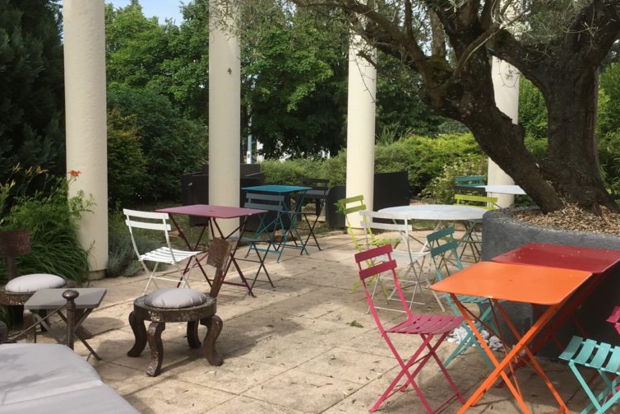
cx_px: 317
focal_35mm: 32
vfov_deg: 41.1
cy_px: 186
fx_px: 551
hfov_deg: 58.7
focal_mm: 4.15
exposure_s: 1/746
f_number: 2.2
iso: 25
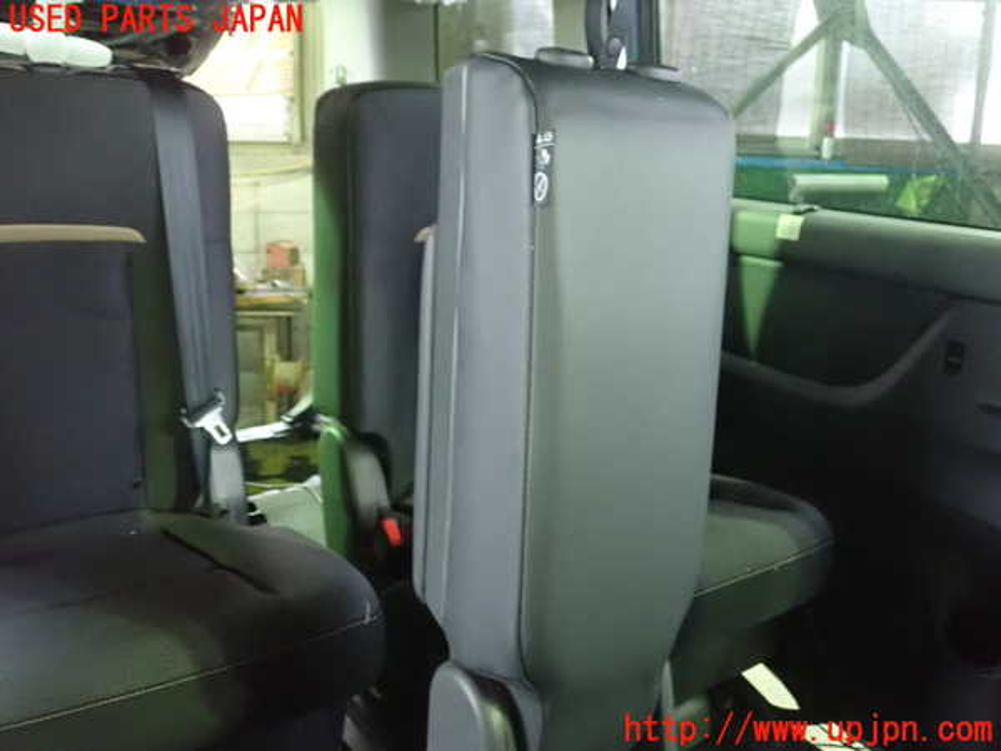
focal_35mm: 30
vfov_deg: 46.8
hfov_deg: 60.0
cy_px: 376
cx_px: 500
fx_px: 868
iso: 1600
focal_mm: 5.5
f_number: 2.3
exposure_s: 1/30
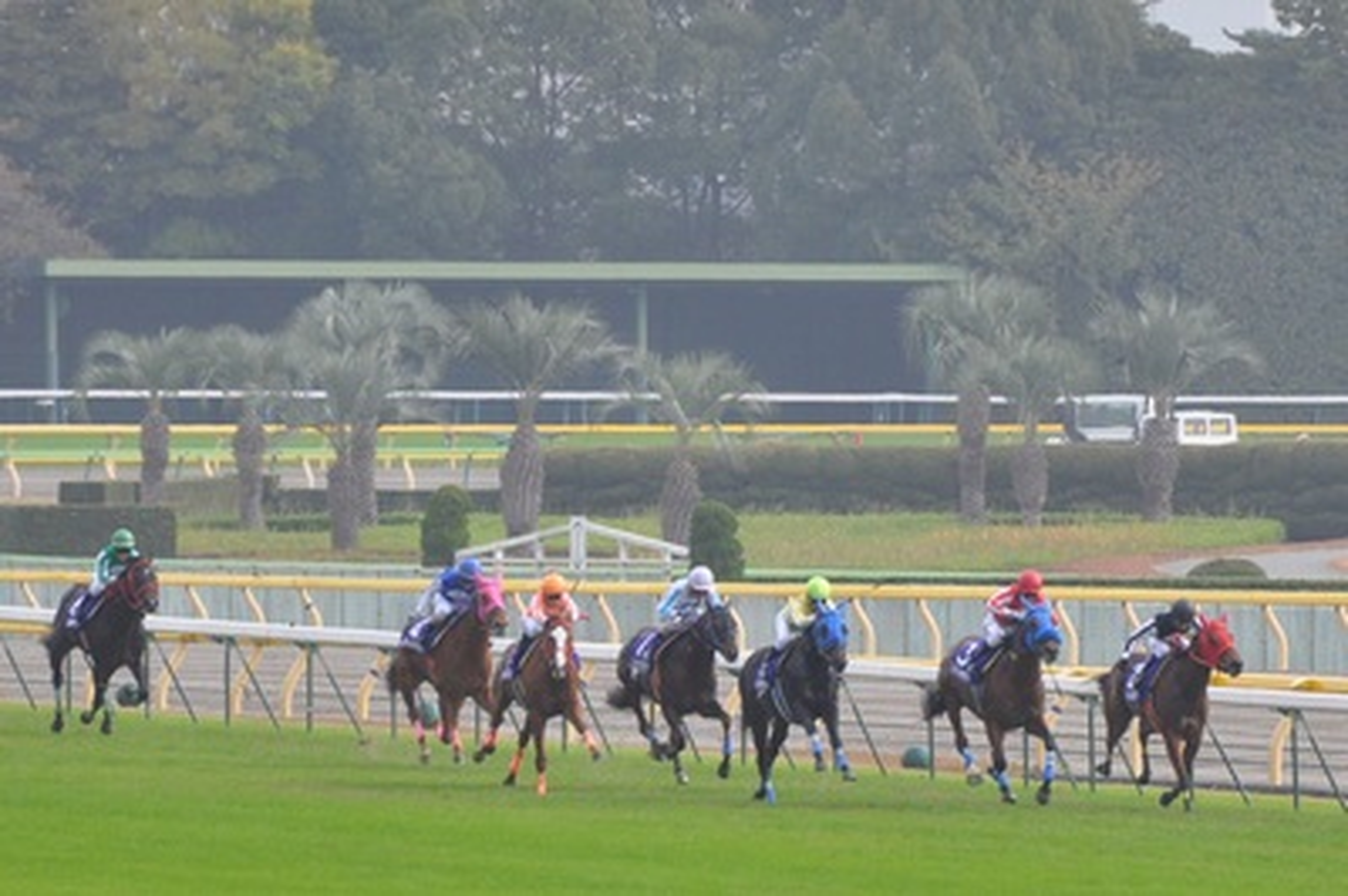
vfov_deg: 3.0
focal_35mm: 450
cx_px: 674
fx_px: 16836
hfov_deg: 4.6
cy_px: 448
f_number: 7.1
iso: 640
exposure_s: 1/800
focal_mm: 300
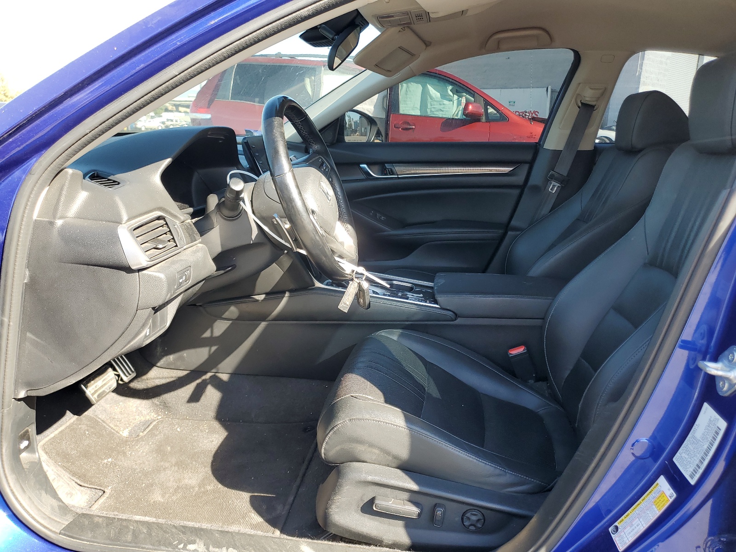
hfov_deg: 67.3
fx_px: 553
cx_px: 368
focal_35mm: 26
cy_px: 276
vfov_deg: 53.1
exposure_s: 1/256
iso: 50
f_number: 1.5
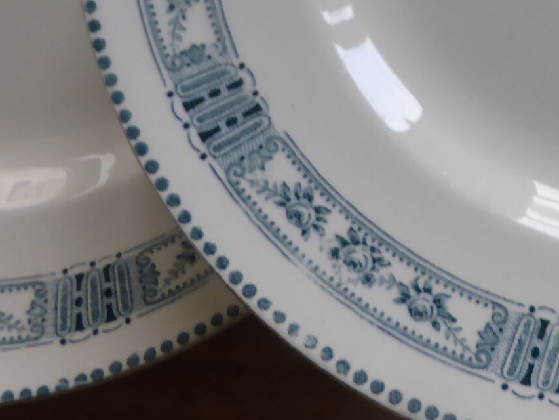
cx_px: 685
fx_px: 1211
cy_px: -96
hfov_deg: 23.5
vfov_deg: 18.5
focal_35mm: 75
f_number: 3.3
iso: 125
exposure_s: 1/60
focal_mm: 4.3
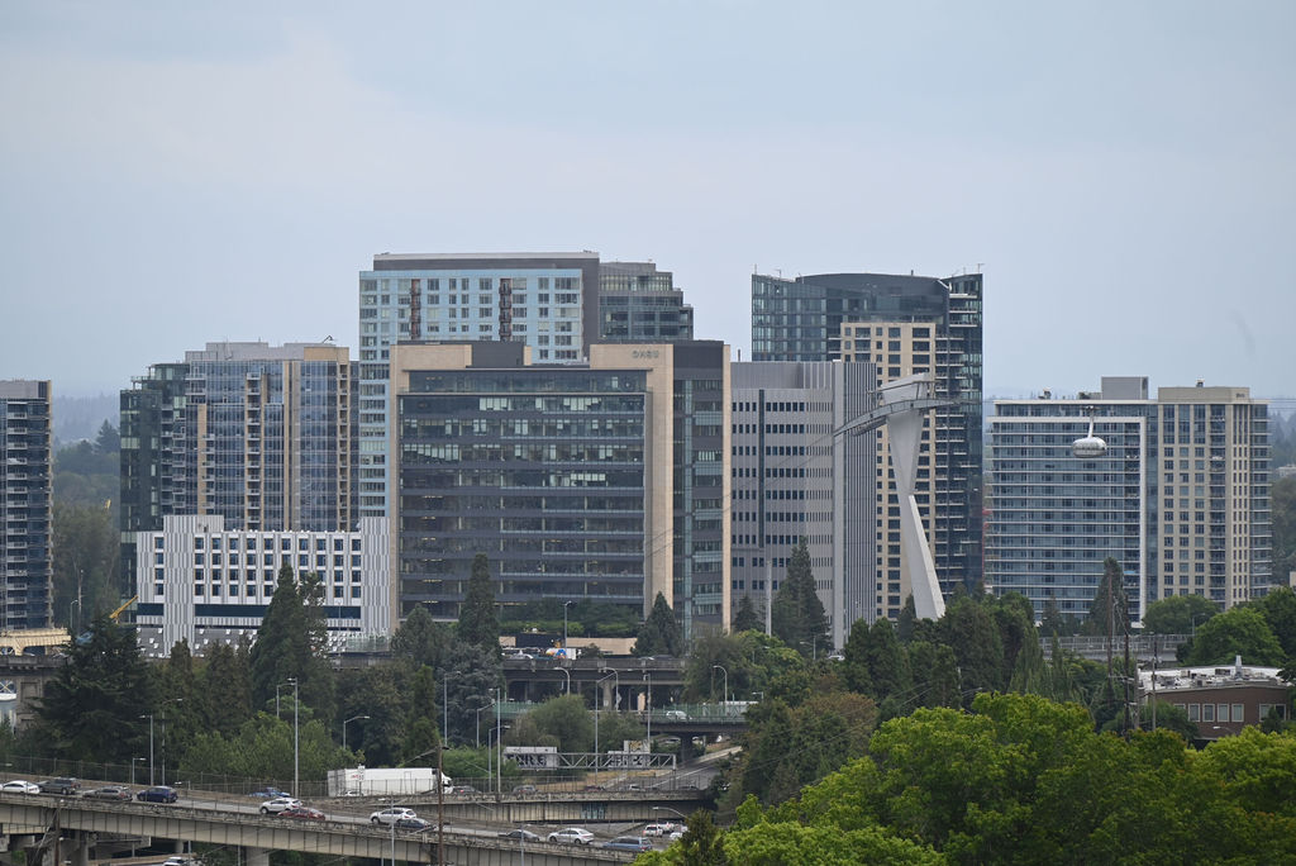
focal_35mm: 200
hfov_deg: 10.3
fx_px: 7204
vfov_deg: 6.9
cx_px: 648
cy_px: 433
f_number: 6.3
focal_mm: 200
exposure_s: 1/500
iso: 400
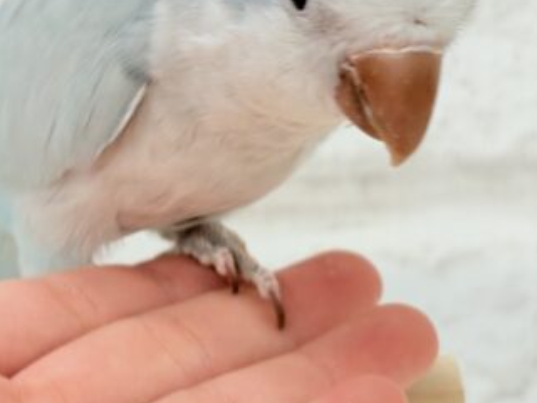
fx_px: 1613
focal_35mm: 104
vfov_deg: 14.2
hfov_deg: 18.9
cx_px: 238
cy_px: 153
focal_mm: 5.96
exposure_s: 1/50
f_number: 1.6
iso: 50
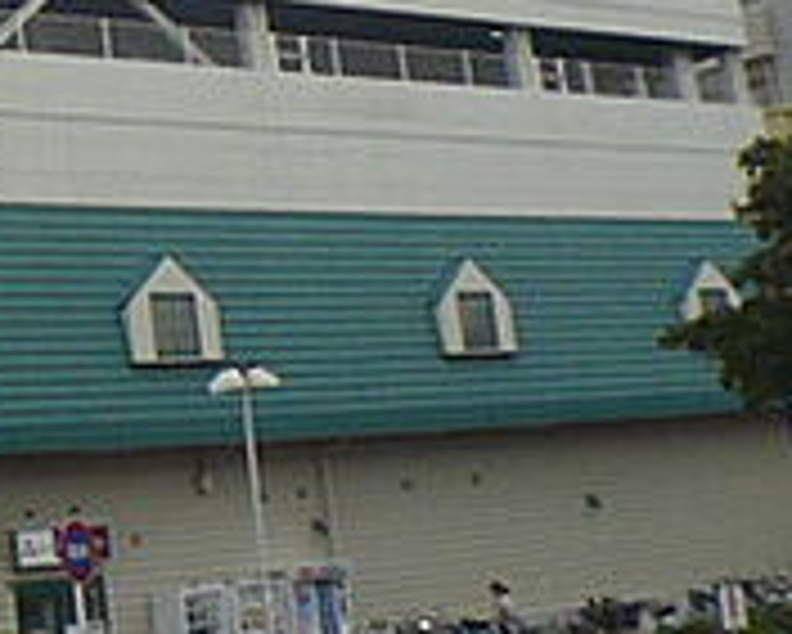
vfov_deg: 10.2
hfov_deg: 11.9
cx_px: -544
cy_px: -7
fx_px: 3541
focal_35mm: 151
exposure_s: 1/1000
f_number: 2.8
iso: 100
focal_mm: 4.7
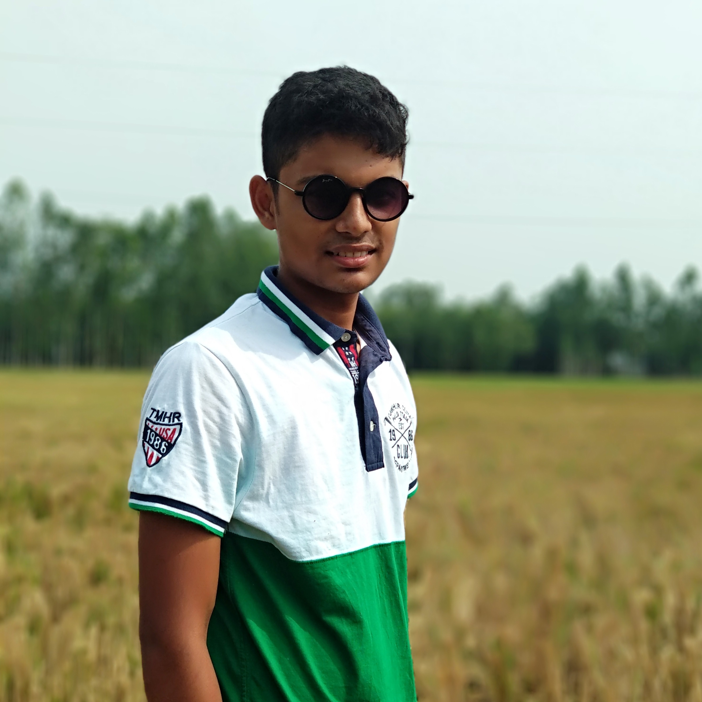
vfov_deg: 27.7
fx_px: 1423
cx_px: 354
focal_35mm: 62
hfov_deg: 27.7
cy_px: 422
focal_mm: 5.99
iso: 100
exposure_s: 1/547
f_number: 2.6
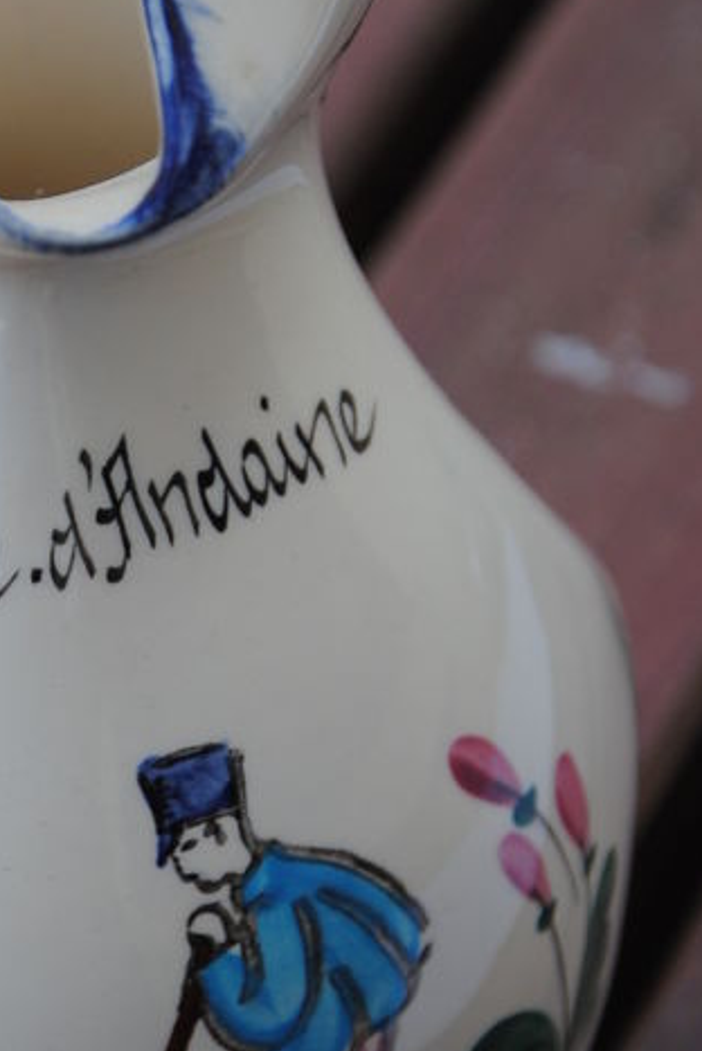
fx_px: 6571
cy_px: 556
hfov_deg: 6.1
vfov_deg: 9.1
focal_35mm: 225
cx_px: 44
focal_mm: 70
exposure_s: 1/320
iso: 200
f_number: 5.3
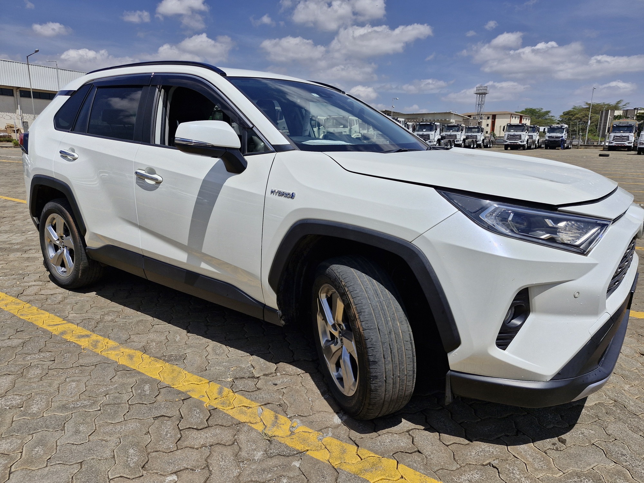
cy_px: 242
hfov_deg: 73.9
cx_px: 322
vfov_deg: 58.9
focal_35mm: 23
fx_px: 428
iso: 50
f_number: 1.8
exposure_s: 1/3592
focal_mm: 5.54
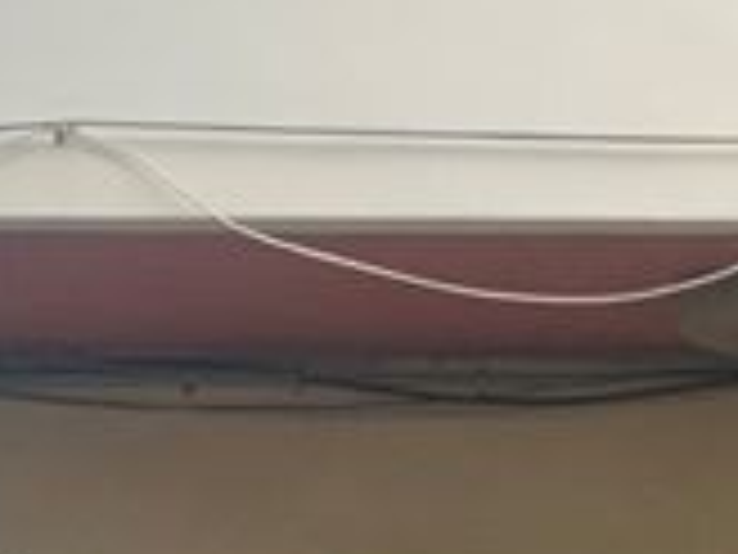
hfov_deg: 12.2
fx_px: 3241
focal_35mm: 152
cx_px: 1184
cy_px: 874
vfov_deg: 9.4
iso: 25
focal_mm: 4.25
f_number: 1.8
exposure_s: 1/903
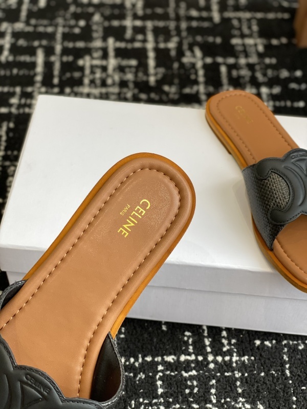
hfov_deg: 28.0
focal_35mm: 52
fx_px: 615
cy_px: 204
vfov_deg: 36.8
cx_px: 154
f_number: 2
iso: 40
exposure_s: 1/122
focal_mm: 6
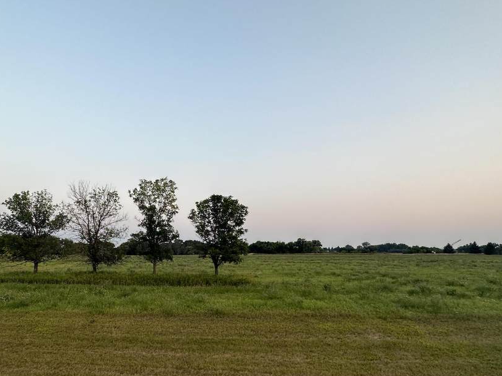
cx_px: 174
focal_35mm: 22
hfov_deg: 74.4
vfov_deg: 60.8
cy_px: 215
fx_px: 319
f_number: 2.2
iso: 50
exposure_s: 1/99
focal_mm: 2.22
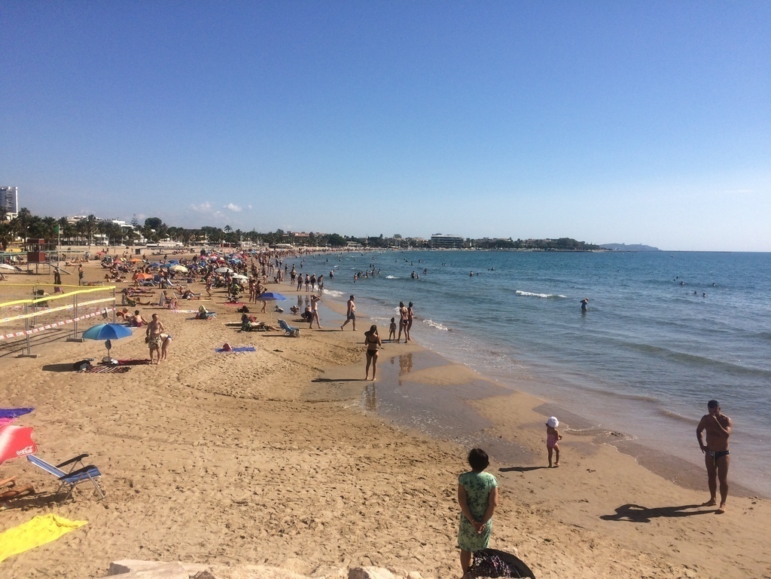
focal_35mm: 29
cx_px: 386
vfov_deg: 48.2
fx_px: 646
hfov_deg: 61.7
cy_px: 290
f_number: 2.2
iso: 32
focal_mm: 4.15
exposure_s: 1/4115
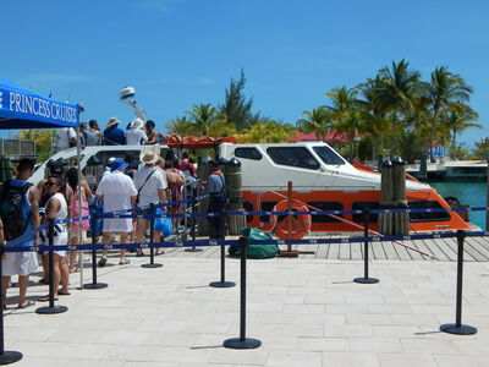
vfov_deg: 30.3
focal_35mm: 48
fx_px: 678
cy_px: 184
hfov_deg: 39.7
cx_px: 244
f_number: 7.4
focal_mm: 8.6
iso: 125
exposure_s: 1/640
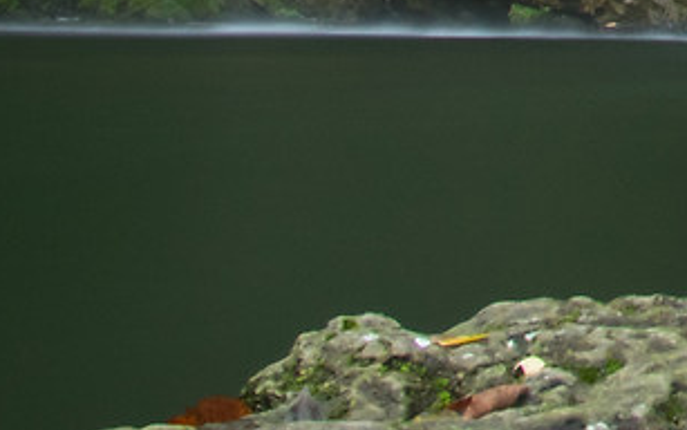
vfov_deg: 6.5
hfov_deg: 10.2
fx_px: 3577
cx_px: 1349
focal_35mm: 191
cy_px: -686
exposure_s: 20
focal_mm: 16
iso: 200
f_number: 8
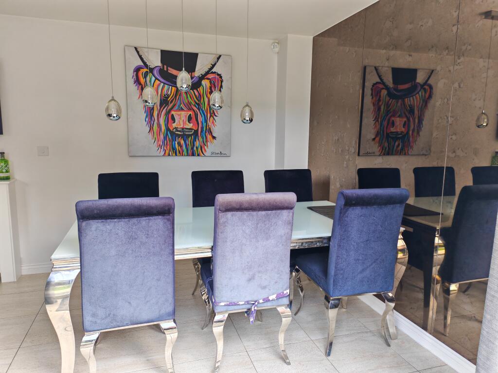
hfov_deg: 69.4
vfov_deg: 54.9
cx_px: 249
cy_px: 186
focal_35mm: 25
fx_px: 360
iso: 50
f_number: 2.4
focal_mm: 5.3
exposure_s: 1/110
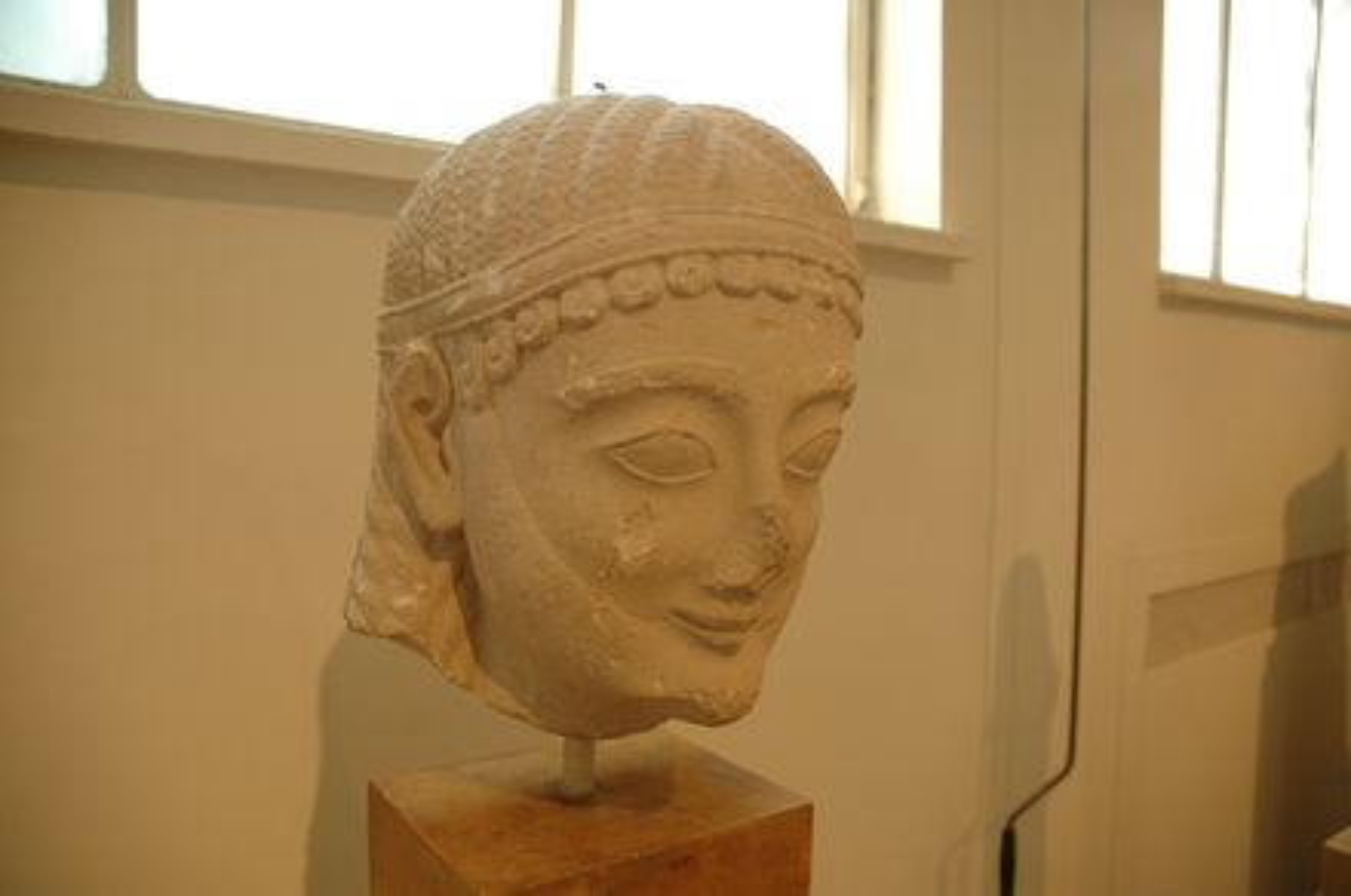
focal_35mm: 27
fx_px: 1012
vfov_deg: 47.8
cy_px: 448
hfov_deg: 67.5
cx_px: 676
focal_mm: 18
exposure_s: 1/60
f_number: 4
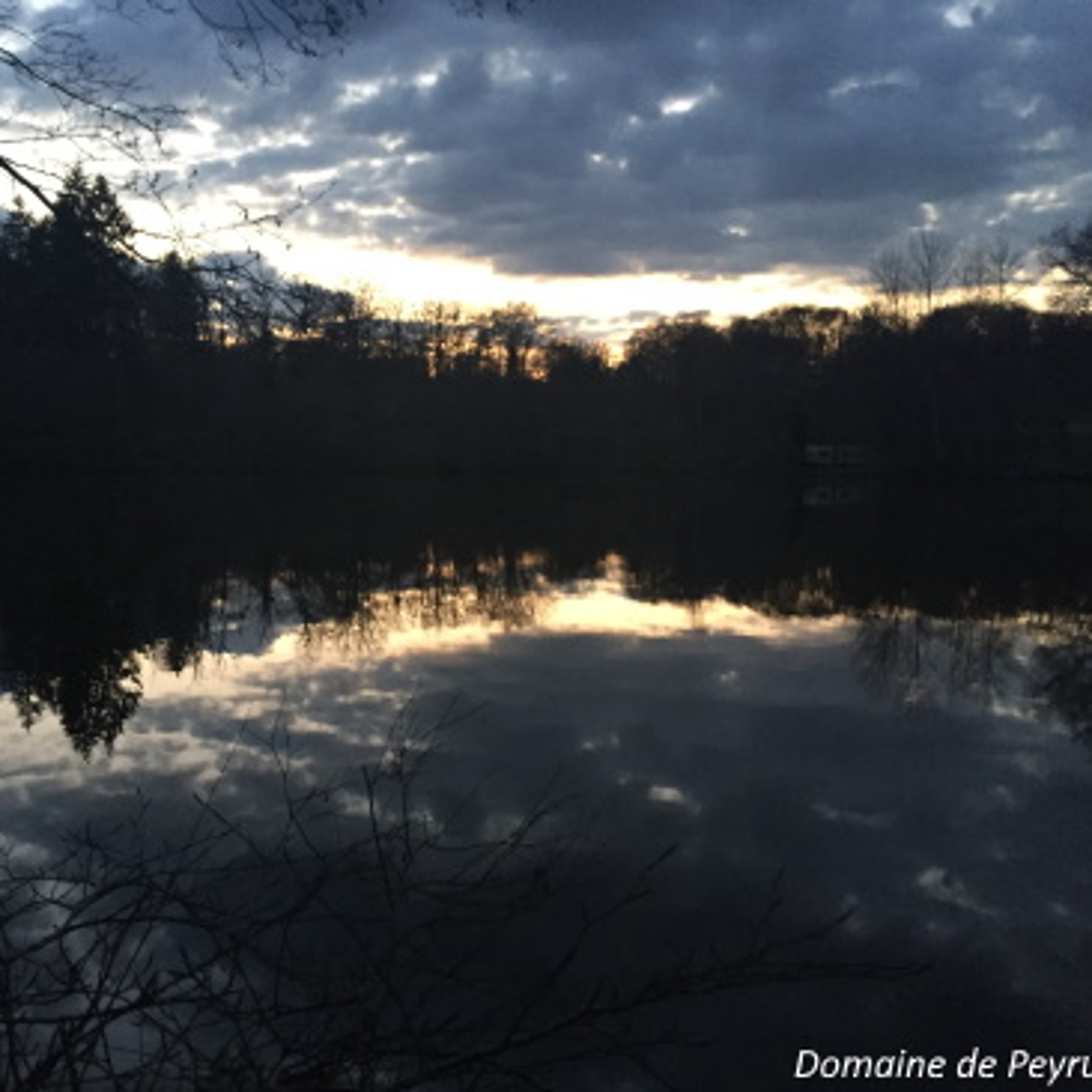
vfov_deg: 47.2
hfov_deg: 46.9
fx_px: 1249
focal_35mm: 35
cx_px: 421
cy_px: 539
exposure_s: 1/20
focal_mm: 4.15
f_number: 2.2
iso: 250
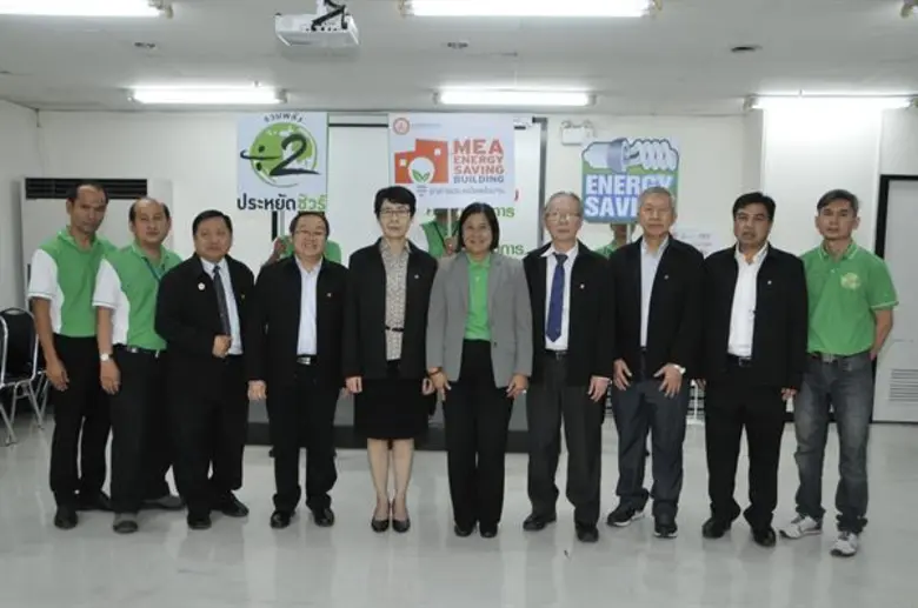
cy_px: 304
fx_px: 840
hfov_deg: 57.3
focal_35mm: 33
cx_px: 459
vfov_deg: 39.8
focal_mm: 22
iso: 400
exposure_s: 1/60
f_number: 5
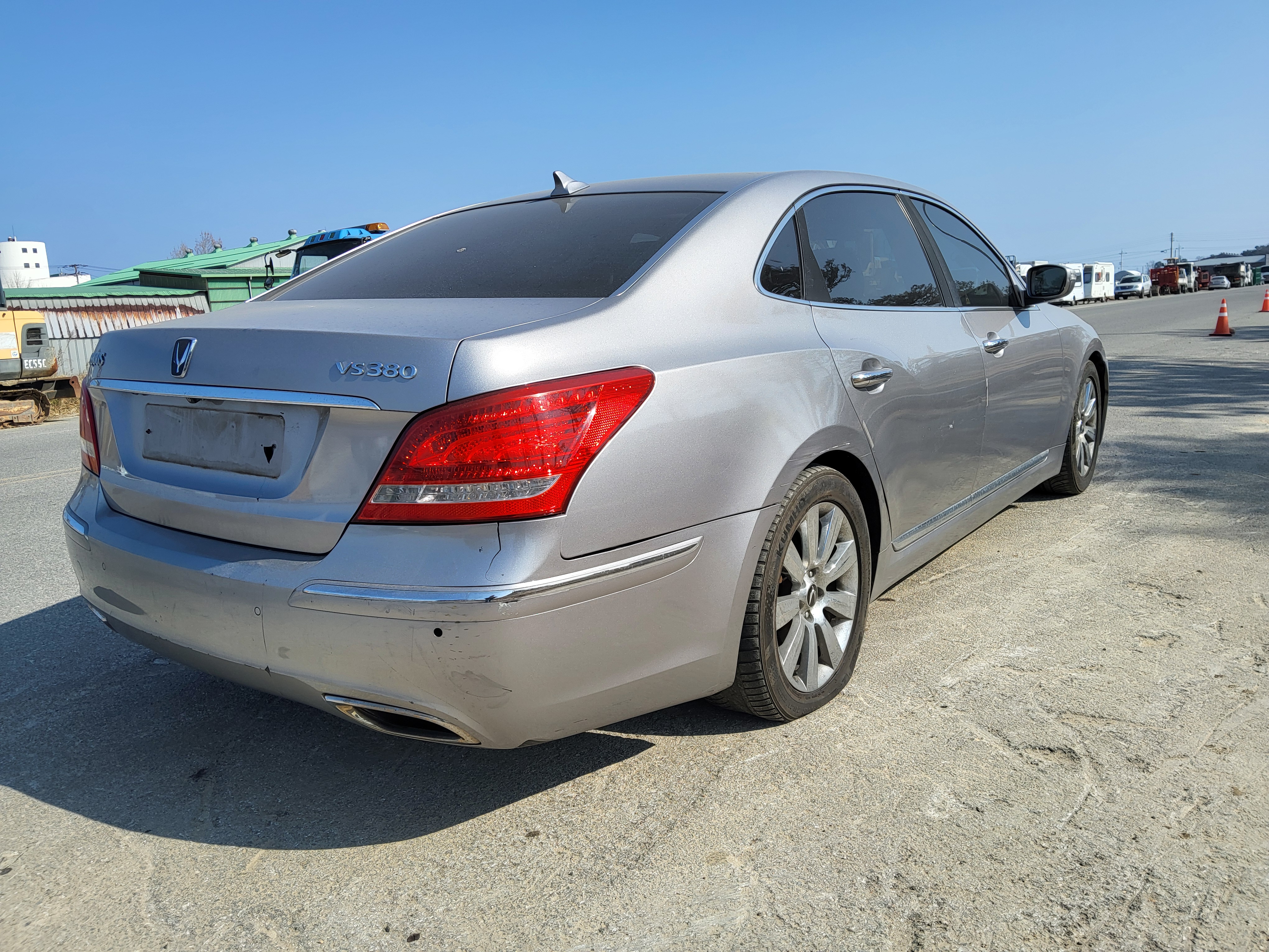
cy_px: 476
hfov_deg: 67.3
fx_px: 953
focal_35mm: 26
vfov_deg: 53.1
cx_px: 634
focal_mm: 3.98
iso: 12
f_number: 1.8
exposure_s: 1/841
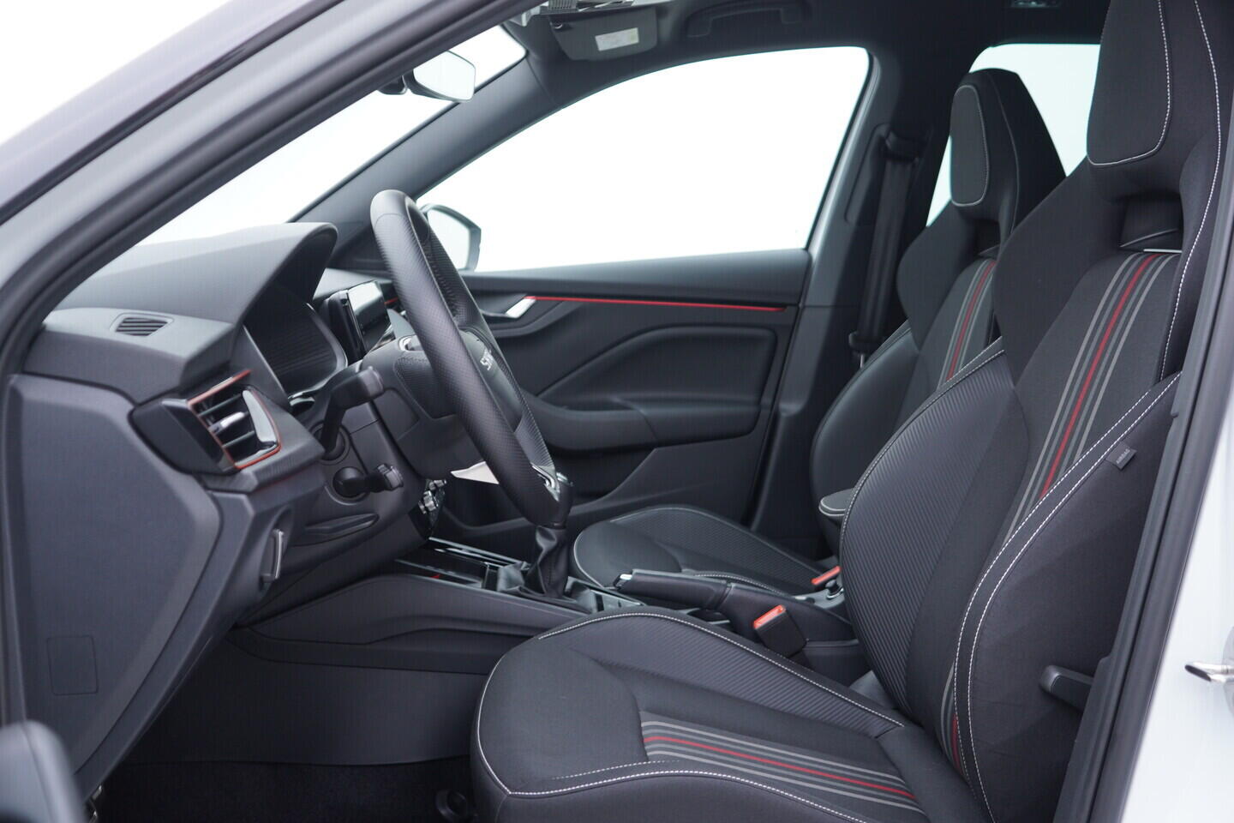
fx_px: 1234
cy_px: 412
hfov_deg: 53.1
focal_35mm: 36
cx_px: 617
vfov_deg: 36.9
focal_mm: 24
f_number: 2.8
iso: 160
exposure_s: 1/40
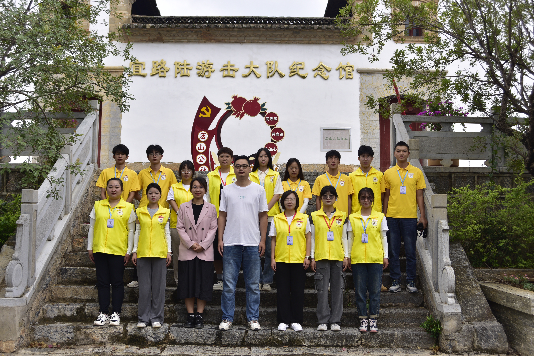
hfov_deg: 49.6
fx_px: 578
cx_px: 262
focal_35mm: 39
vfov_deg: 34.2
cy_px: 178
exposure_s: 1/125
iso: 64
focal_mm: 38
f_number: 6.3
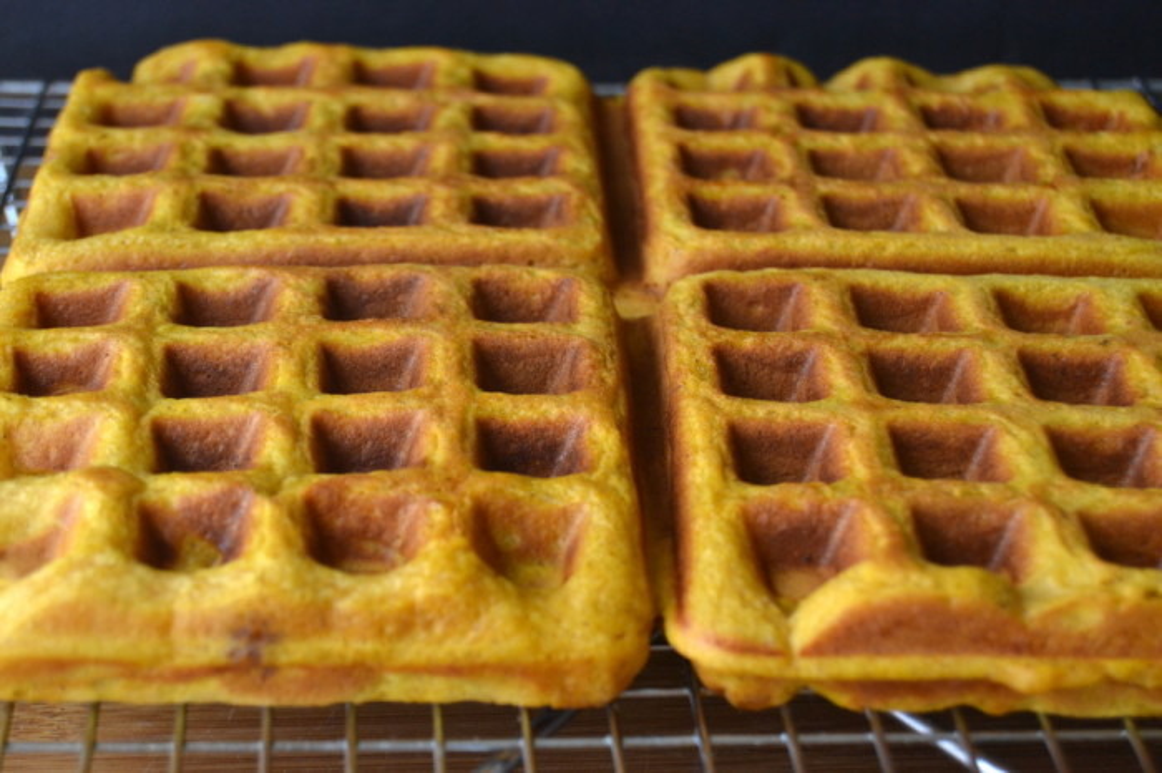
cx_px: 581
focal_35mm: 82
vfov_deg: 16.5
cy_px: 386
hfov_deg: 24.6
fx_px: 2662
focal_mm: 55
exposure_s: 1/500
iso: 1250
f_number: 5.6
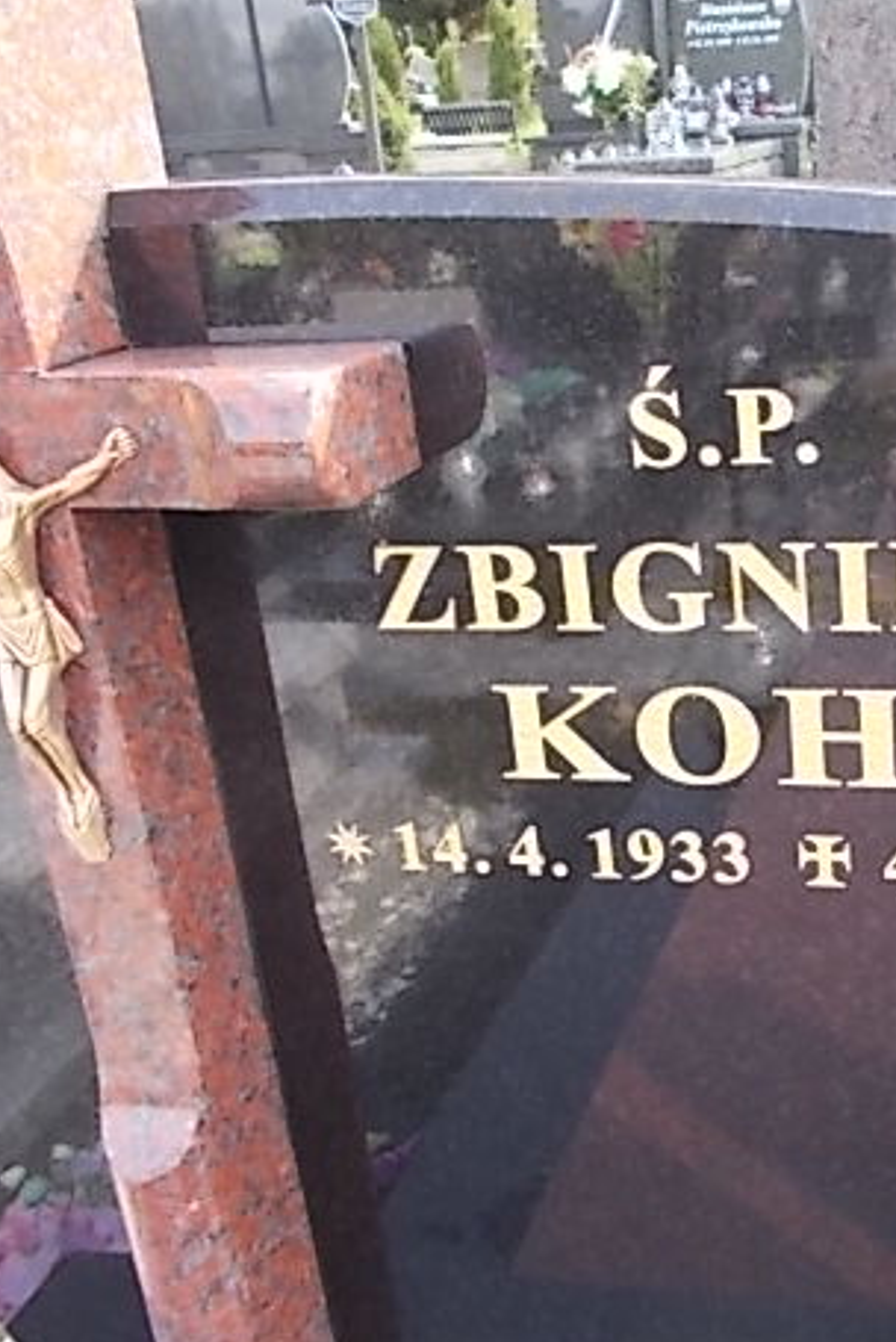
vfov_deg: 50.7
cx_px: 755
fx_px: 1416
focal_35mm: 38
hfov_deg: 33.7
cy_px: 649
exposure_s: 1/100
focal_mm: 4.6
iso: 80
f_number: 3.2
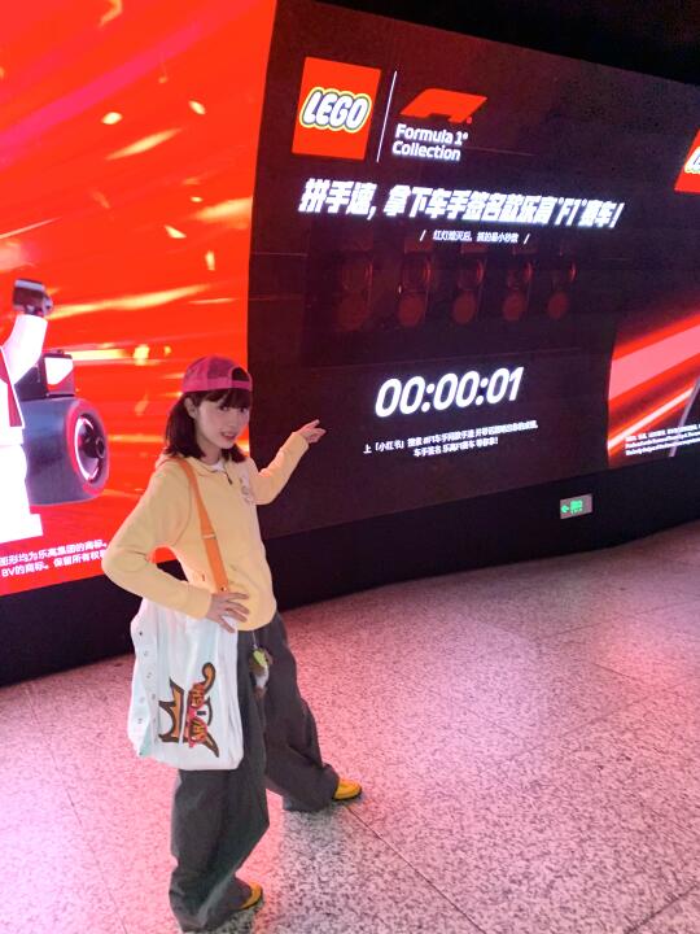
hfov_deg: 53.1
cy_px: 467
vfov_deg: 67.3
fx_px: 701
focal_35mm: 26
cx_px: 350
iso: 320
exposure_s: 1/60
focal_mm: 4.25
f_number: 1.8
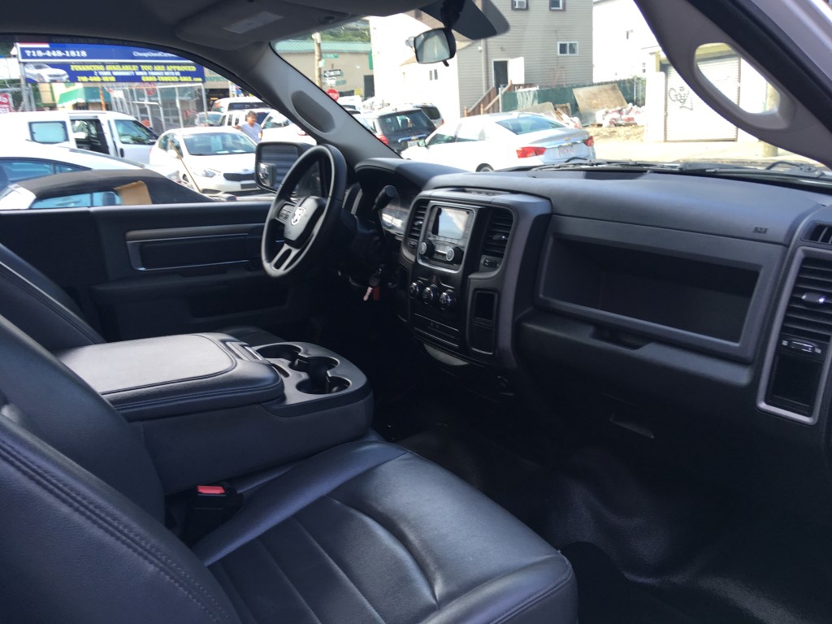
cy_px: 312
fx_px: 697
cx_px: 416
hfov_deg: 61.7
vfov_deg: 48.2
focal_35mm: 29
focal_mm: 4.15
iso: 25
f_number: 2.2
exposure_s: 1/120
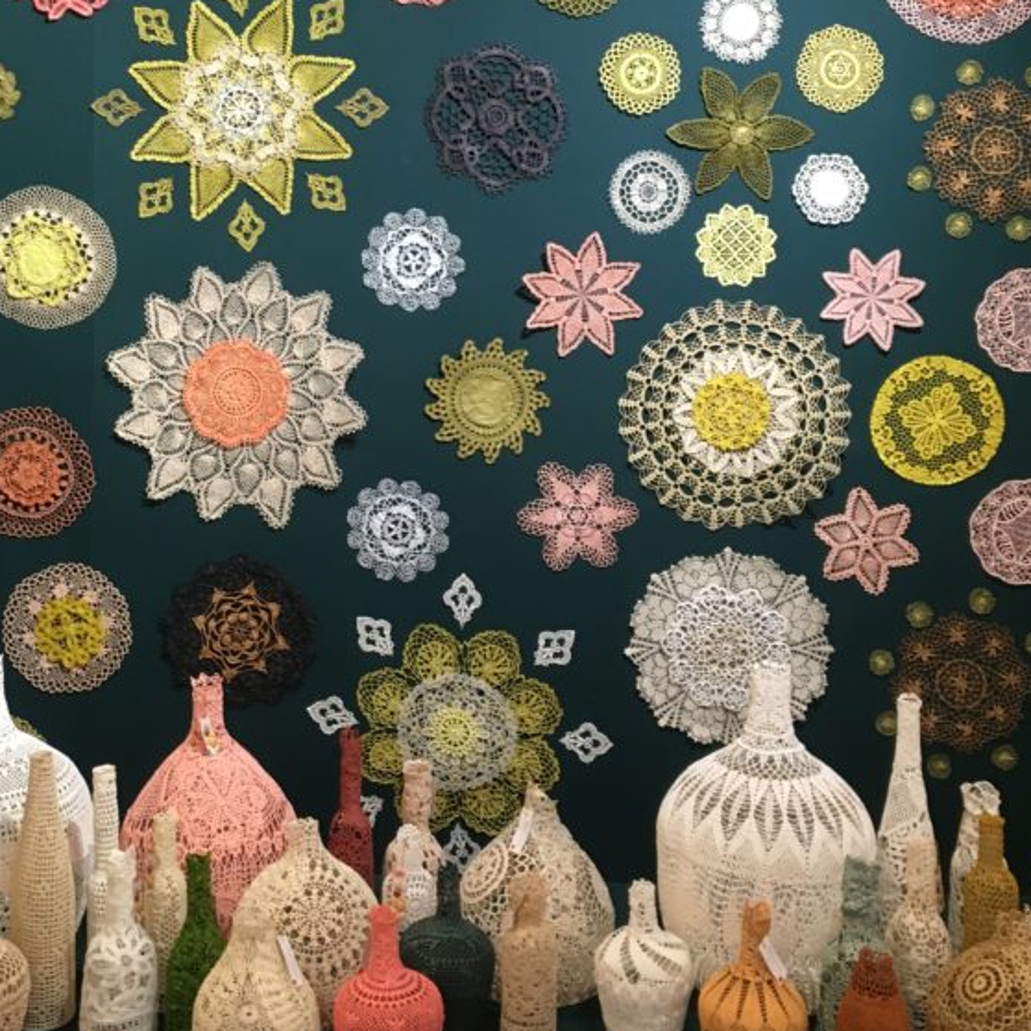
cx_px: 390
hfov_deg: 35.9
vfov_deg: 35.5
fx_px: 1584
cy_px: 290
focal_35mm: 47
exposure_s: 1/33
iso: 125
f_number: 2.2
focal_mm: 4.15
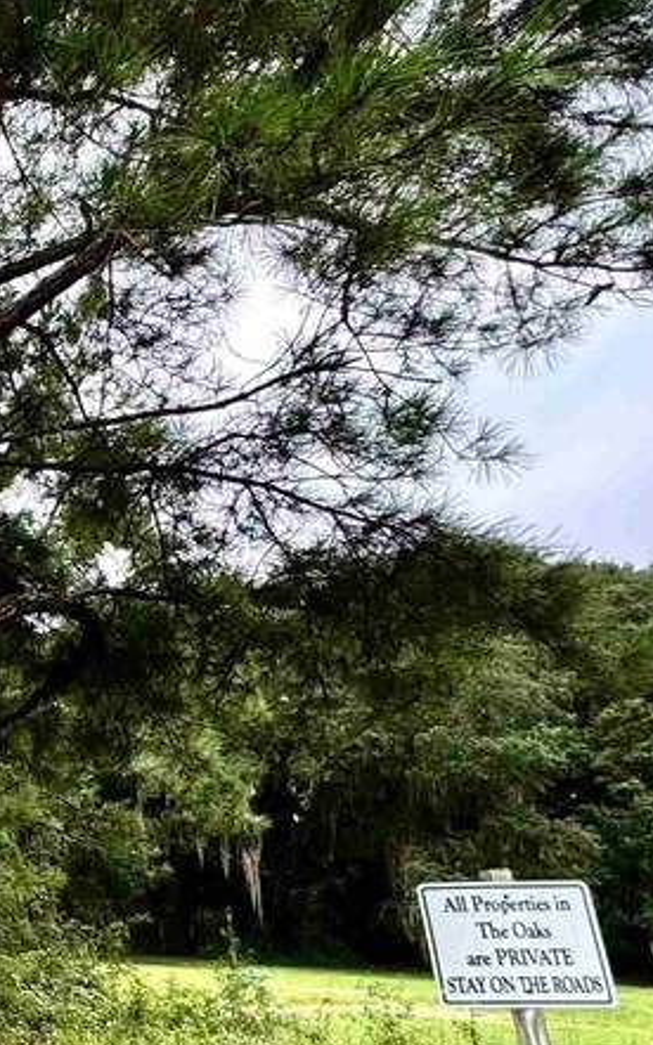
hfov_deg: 21.1
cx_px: -497
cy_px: 641
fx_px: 1225
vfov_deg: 45.9
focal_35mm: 43
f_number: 2.2
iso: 40
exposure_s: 1/263
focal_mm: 2.22
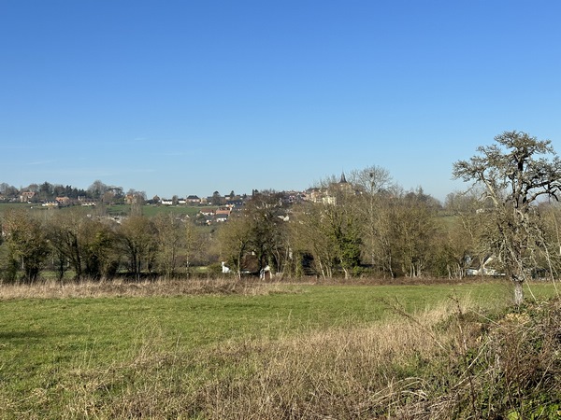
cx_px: 280
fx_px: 778
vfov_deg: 30.3
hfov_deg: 39.7
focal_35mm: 48
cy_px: 210
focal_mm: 6.86
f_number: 1.78
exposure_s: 1/5000
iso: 64
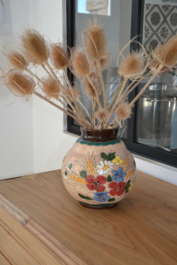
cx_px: 88
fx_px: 376
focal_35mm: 51
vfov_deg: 38.9
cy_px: 132
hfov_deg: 26.5
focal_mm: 34
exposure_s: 1/125
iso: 250
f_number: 4.2
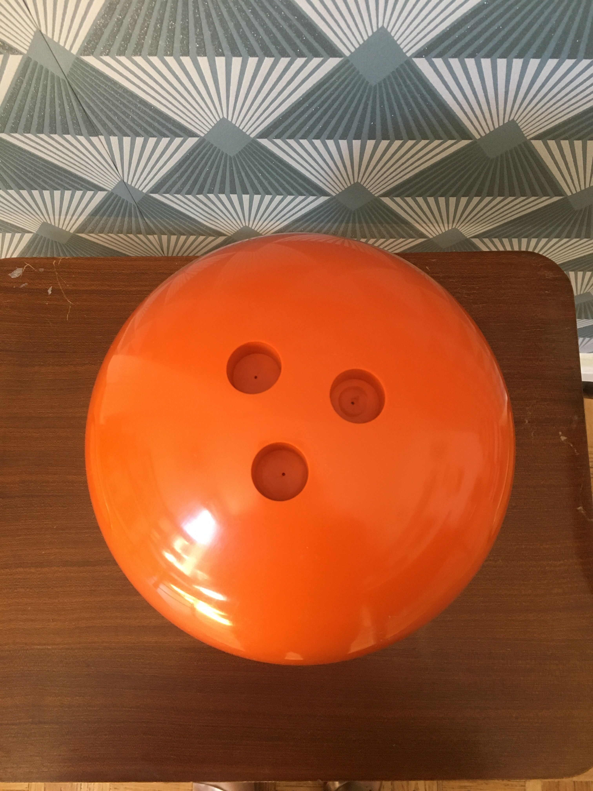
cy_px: 396
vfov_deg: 61.7
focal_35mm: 29
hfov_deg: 48.2
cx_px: 296
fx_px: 662
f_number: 2.2
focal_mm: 4.15
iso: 200
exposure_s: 1/33
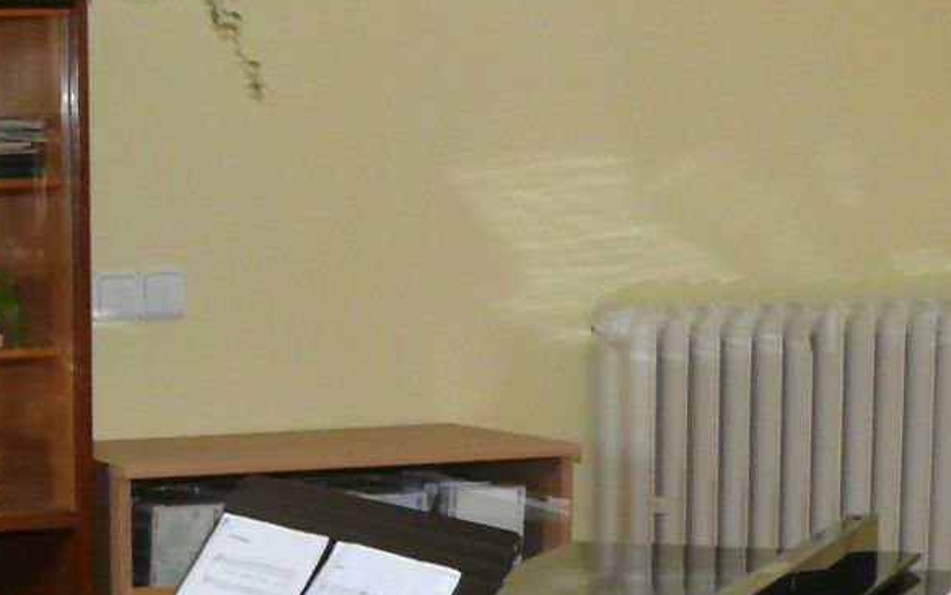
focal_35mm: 130
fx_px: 3369
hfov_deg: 15.3
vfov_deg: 9.7
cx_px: -282
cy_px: 924
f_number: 2.8
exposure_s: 1/30
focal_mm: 7.4
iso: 200
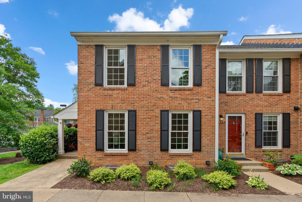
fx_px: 134
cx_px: 151
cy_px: 101
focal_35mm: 16
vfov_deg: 73.8
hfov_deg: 96.7
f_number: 8
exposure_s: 1/160
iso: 250
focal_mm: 16
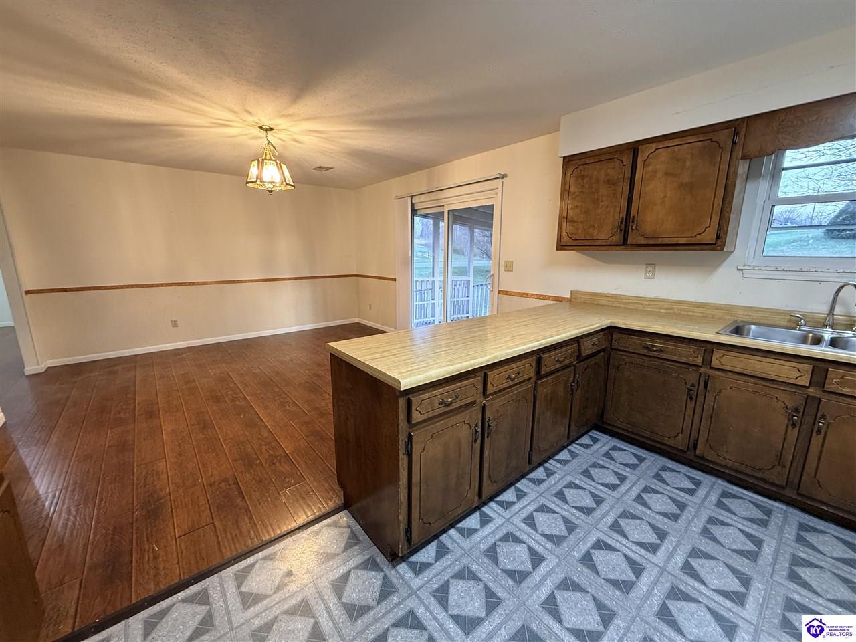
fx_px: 346
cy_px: 321
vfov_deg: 85.7
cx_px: 428
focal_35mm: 14
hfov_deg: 102.1
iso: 200
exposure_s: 1/60
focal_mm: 2.22
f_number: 2.2
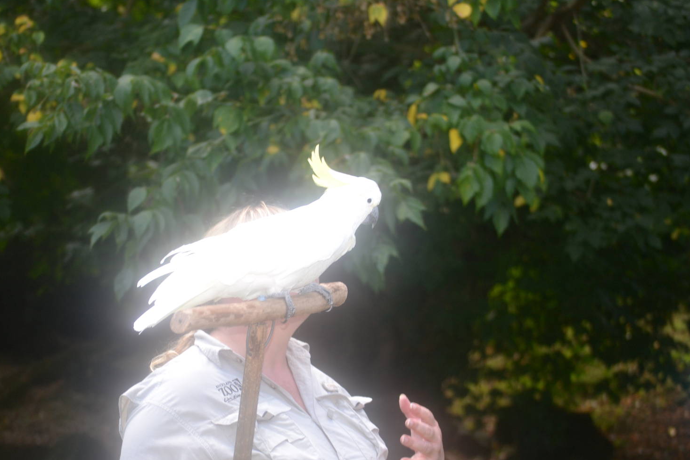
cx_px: 320
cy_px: 245
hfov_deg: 19.2
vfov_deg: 12.9
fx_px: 2042
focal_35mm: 107
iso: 180
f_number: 4.2
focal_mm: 65
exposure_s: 1/125
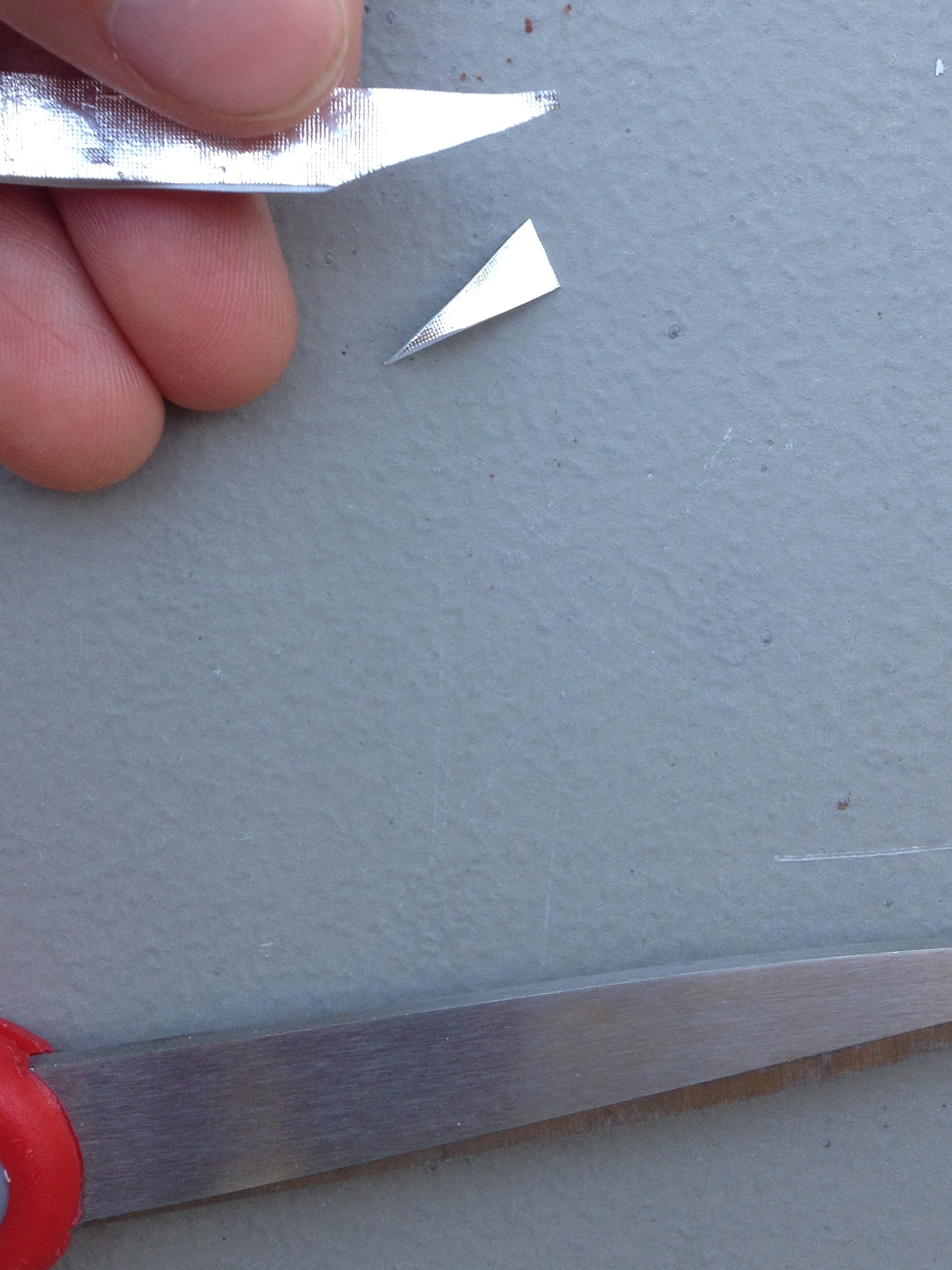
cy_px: 446
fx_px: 1870
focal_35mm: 51
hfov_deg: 28.6
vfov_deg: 37.2
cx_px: 470
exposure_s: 1/165
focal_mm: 4.28
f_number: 2.4
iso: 50
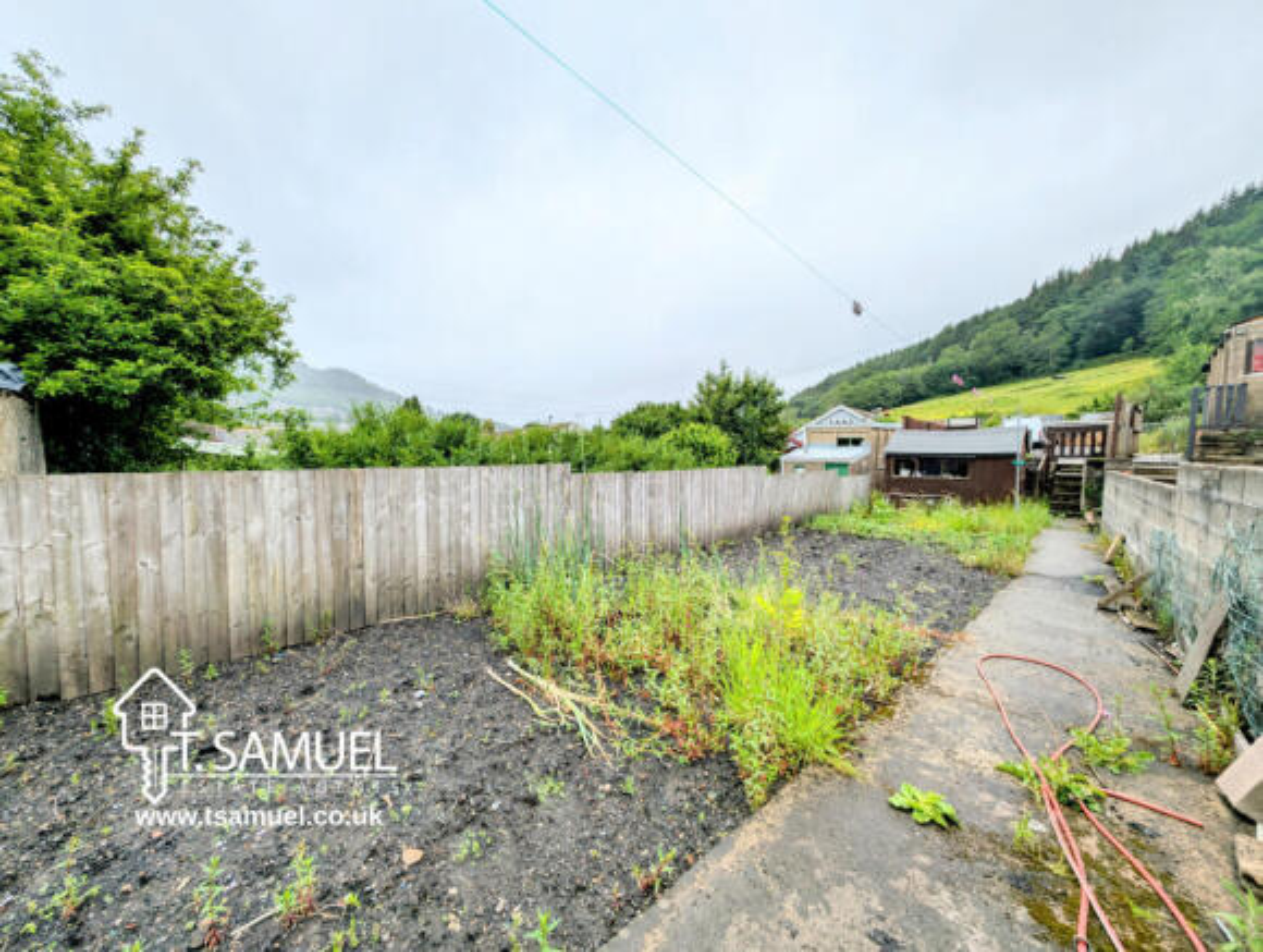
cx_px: 632
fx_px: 439
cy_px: 476
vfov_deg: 94.7
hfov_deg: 110.4
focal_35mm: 12
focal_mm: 2.23
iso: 42
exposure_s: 1/1340
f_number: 1.95
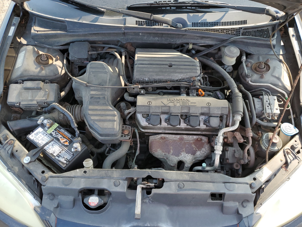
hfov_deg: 67.3
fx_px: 227
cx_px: 151
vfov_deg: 53.1
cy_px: 114
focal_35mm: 26
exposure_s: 1/323
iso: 50
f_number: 1.5
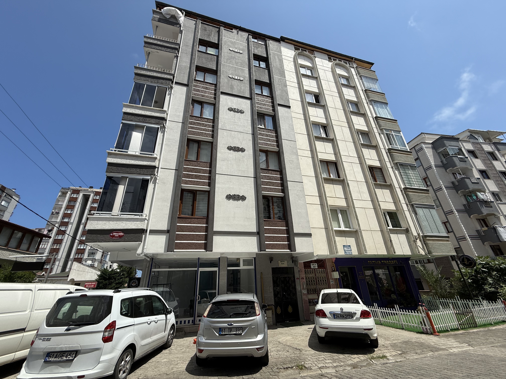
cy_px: 190
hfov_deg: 102.1
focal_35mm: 14
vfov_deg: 85.7
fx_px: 205
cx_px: 253
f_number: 2.2
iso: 50
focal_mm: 2.22
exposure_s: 1/2841
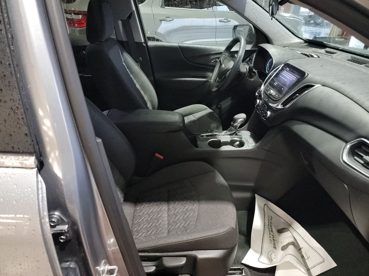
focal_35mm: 24
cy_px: 138
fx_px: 256
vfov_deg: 56.8
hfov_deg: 71.6
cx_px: 184
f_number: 1.8
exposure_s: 1/59
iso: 2418
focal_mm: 6.7
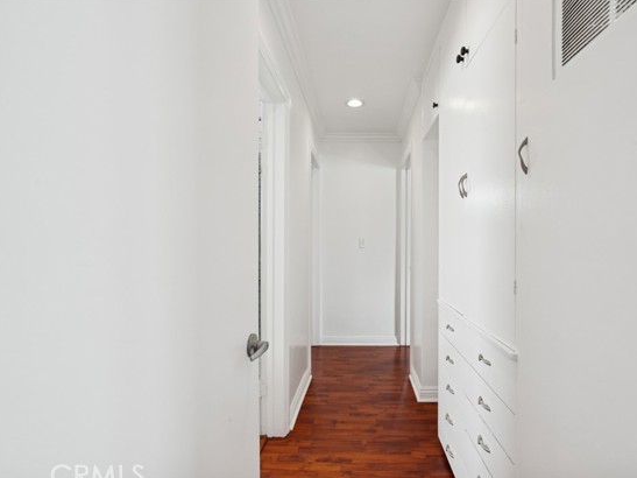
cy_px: 243
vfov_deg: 71.6
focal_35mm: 18
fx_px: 331
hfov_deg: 87.4
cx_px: 355
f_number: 8
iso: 320
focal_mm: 16
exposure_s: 1/40
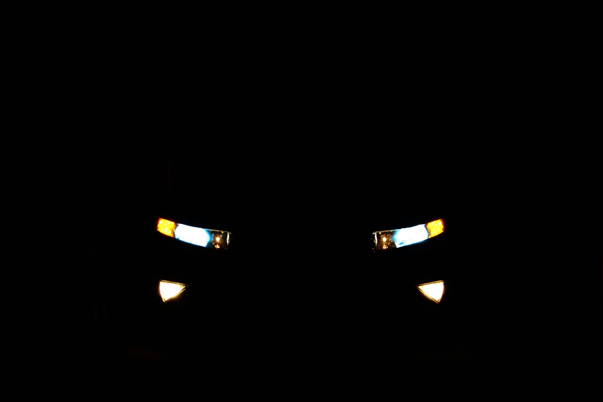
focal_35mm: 52
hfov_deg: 37.9
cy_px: 201
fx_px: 879
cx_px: 302
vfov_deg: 25.8
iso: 200
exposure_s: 1/125
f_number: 4
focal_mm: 35
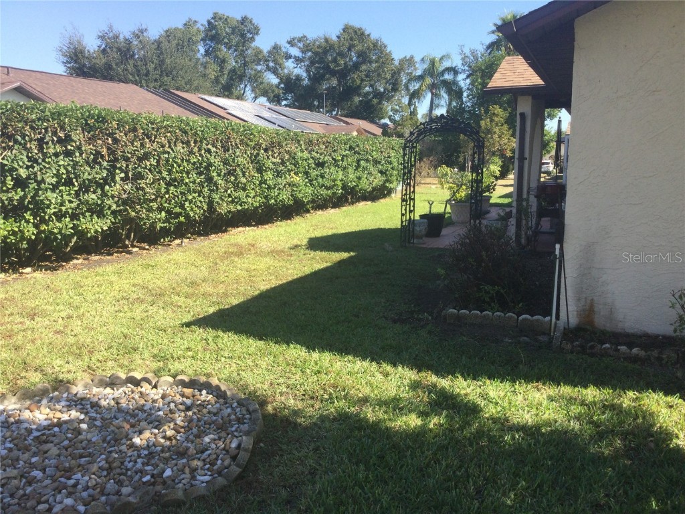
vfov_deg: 45.4
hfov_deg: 58.4
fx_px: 613
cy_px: 257
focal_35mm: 31
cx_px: 342
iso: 25
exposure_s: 1/522
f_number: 2.4
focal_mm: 3.3
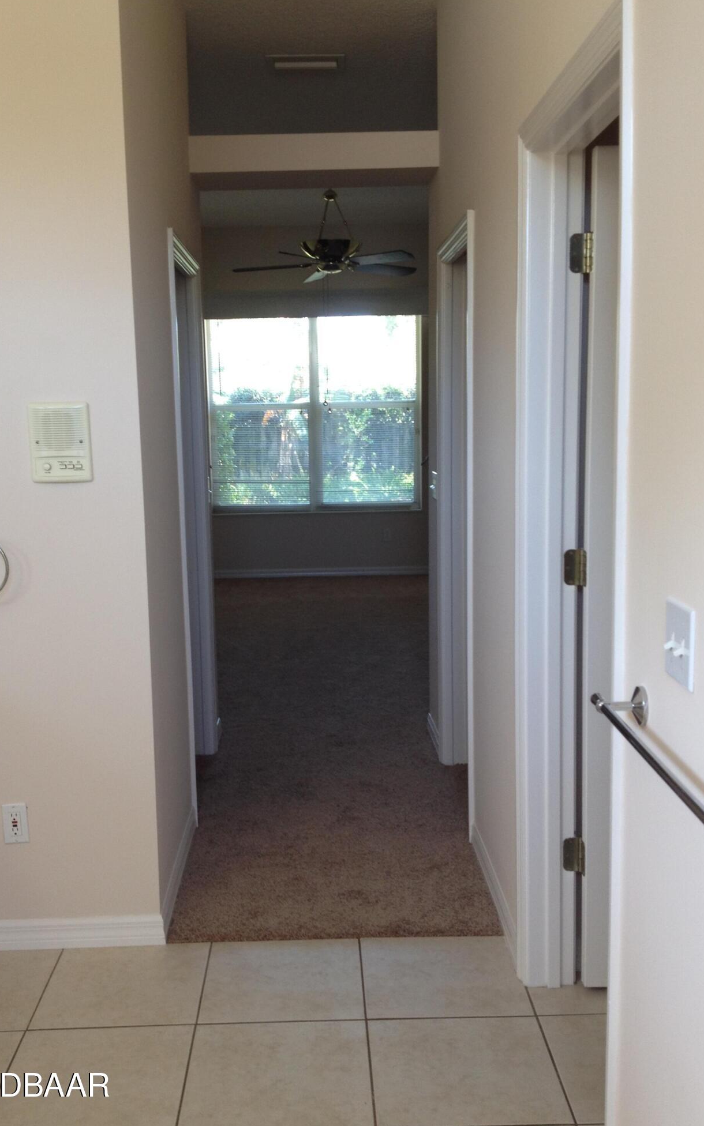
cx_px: 324
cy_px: 562
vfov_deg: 51.5
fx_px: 1167
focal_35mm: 38
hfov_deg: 33.6
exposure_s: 1/20
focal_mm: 4.28
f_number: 2.4
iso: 50
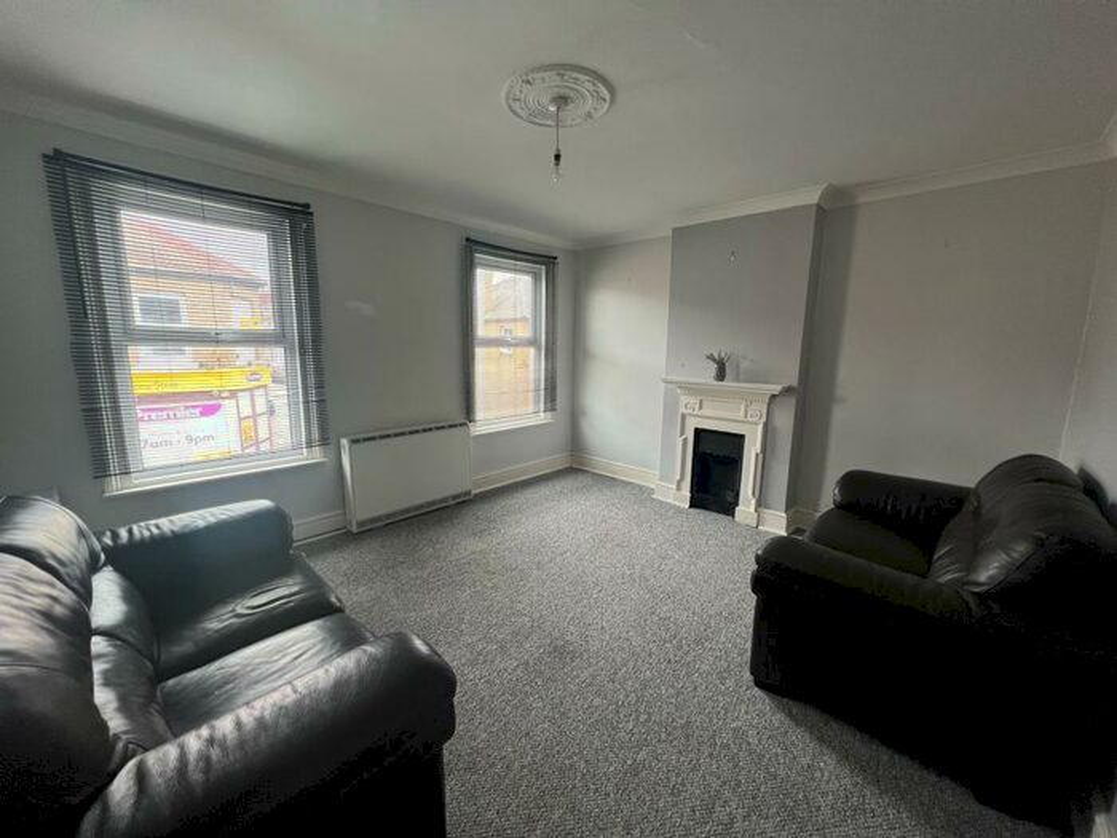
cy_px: 419
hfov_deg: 106.2
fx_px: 419
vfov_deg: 89.9
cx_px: 558
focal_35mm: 13
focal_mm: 1.57
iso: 200
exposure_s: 1/100
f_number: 1.8
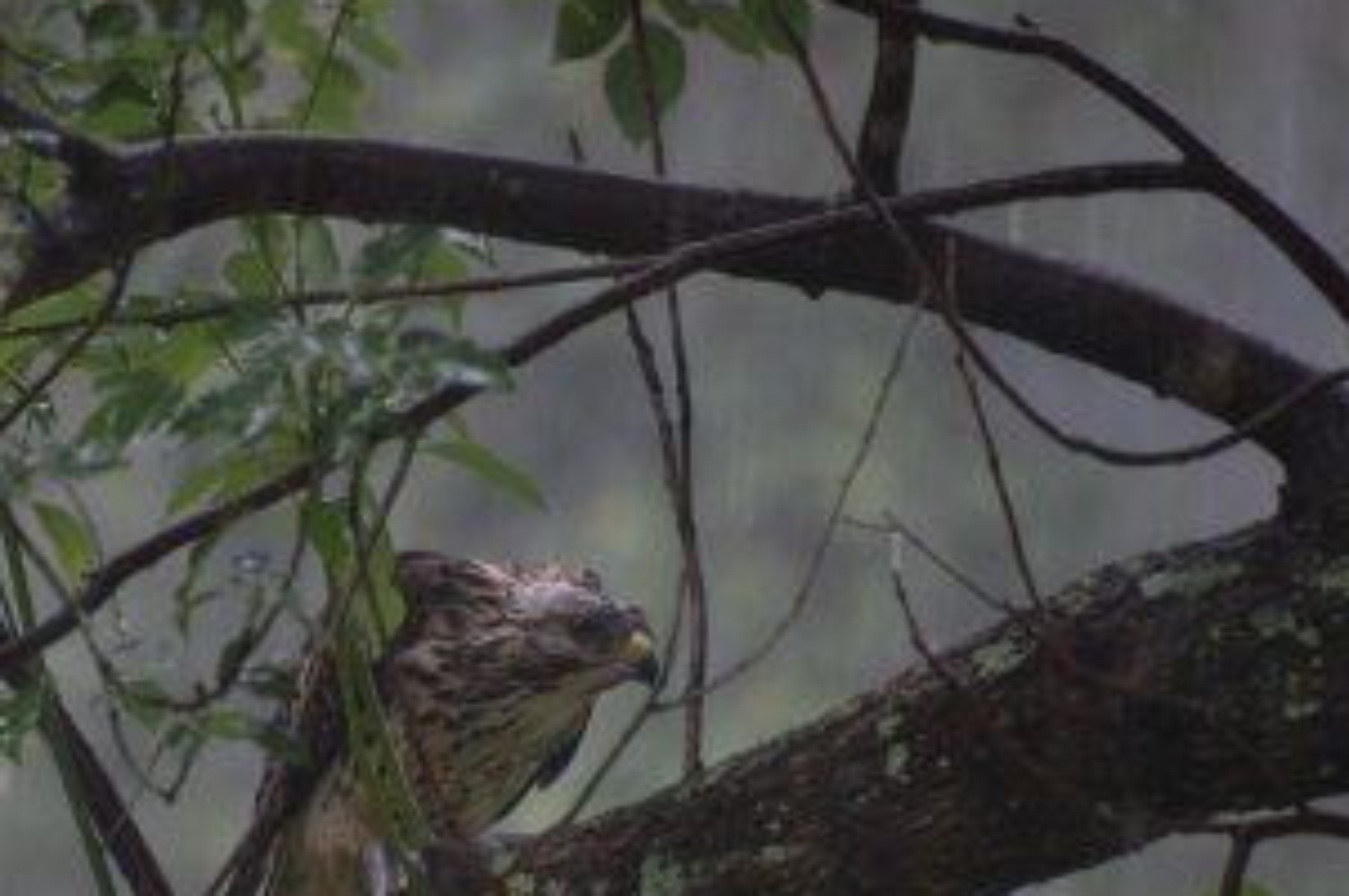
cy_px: 676
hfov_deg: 2.3
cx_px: 439
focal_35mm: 916
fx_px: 34287
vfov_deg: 1.5
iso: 1000
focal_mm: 300
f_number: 6.3
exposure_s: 1/160
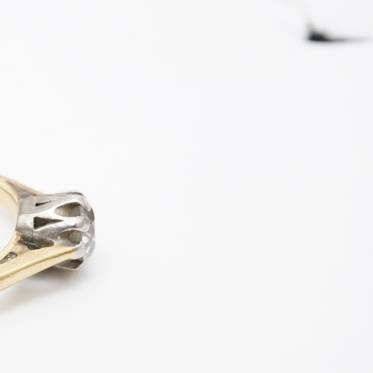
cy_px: 261
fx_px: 1195
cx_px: -100
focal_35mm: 98
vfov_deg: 17.7
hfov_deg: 16.8
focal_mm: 30
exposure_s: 1/125
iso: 800
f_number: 20
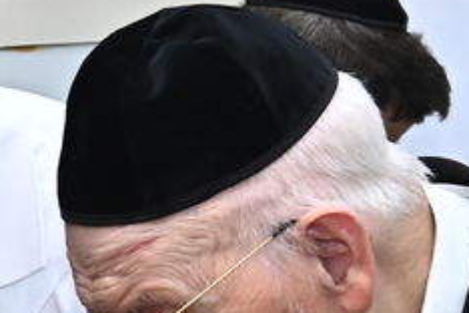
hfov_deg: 8.8
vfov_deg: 6.0
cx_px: -237
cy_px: 472
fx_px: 2957
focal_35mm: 227
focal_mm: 38
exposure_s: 1/200
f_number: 8
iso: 1000
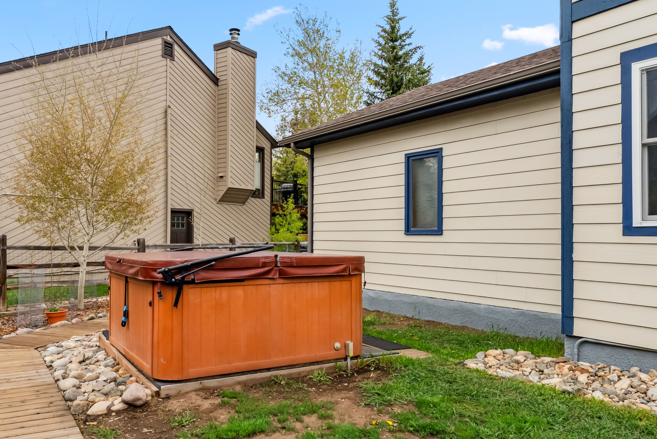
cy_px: 219
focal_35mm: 28
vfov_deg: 46.5
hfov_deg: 65.2
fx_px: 511
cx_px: 287
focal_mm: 24
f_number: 8
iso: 800
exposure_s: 1/1250
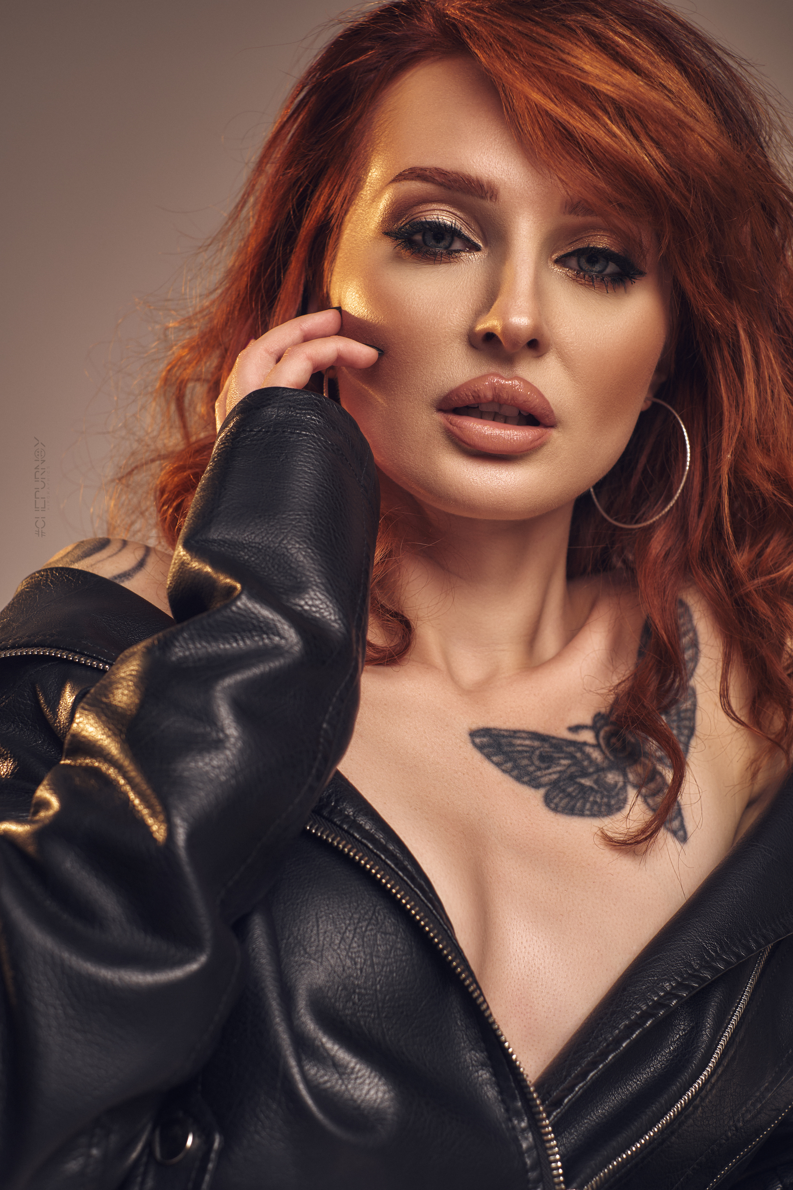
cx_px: 396
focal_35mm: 53
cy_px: 595
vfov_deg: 37.5
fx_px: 1751
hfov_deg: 25.5
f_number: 4
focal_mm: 35
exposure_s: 1/160
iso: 100
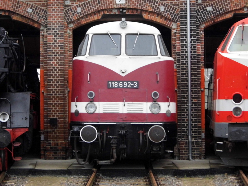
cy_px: 93
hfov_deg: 24.1
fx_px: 580
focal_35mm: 81
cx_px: 124
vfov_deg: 18.2
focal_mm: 14.6
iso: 400
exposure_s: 1/362
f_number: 4.2
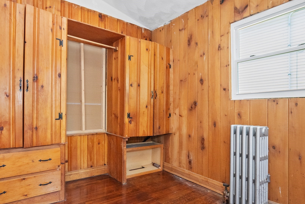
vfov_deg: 64.5
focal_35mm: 19
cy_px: 109
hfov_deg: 86.7
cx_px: 140
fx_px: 161
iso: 800
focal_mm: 10
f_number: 6.3
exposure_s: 1/80
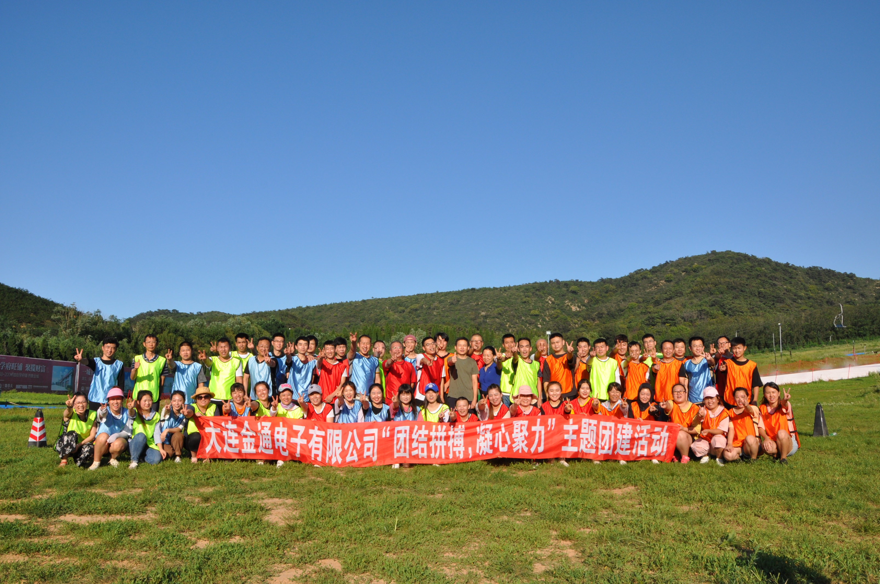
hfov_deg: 67.4
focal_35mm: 27
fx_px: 659
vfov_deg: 47.8
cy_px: 292
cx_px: 440
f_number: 13
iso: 200
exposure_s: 1/180
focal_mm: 18
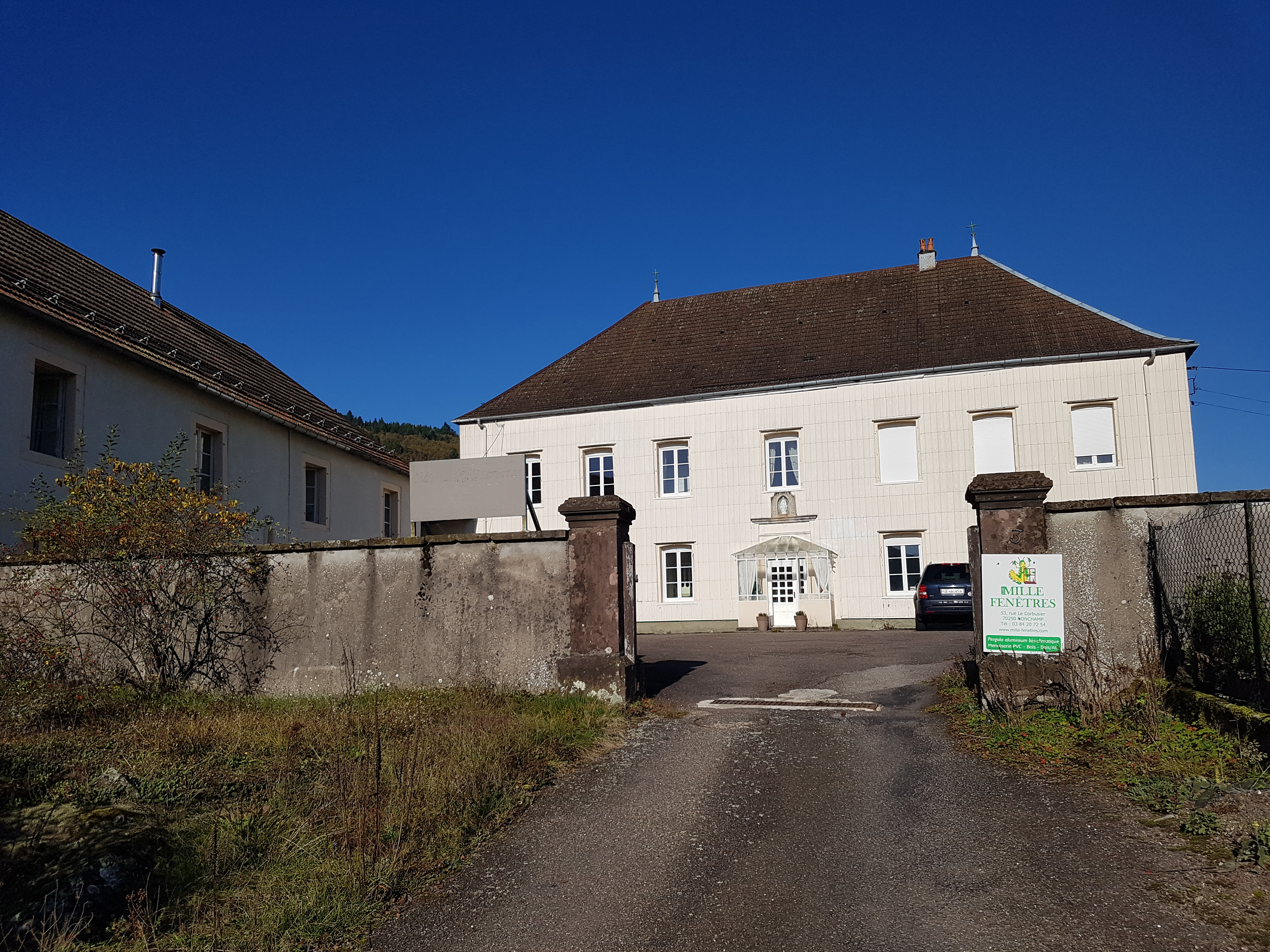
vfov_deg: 53.1
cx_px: 635
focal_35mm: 26
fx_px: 954
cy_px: 476
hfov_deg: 67.3
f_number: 1.7
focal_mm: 4.2
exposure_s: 1/5840
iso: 50
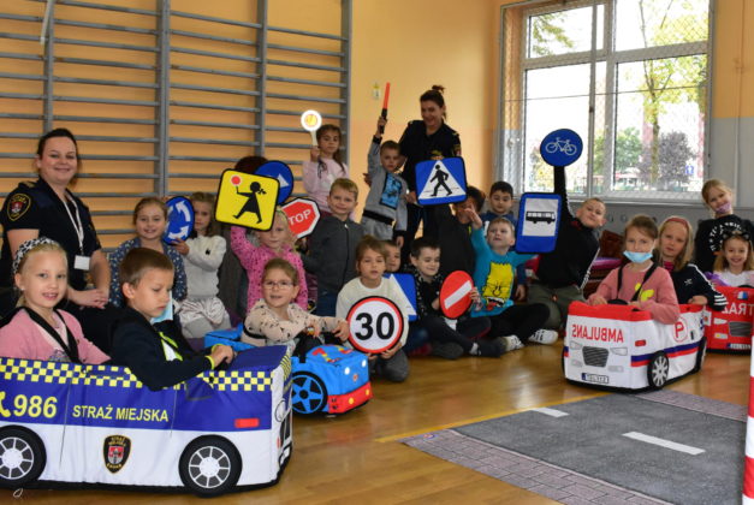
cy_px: 252
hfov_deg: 49.5
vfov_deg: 34.3
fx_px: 818
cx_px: 377
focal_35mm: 39
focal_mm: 26
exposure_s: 1/200
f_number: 8
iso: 3200
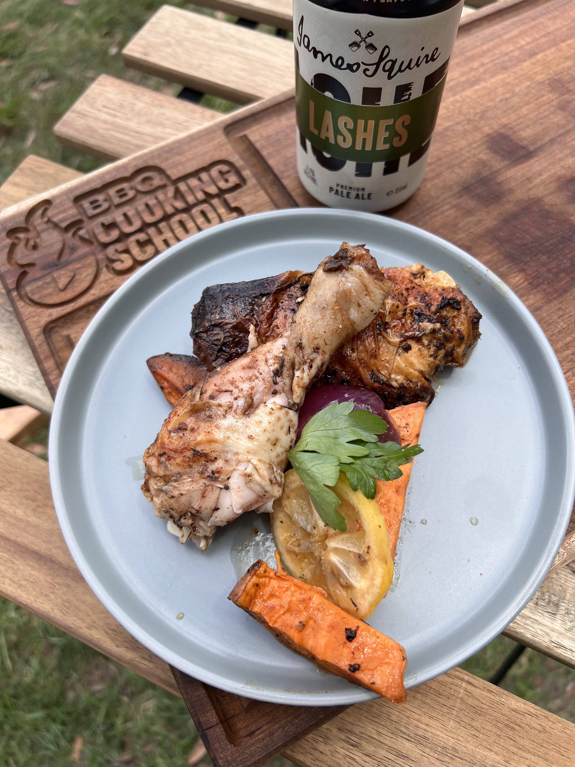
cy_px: 384
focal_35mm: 26
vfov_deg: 67.3
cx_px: 288
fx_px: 576
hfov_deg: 53.1
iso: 50
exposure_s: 1/1645
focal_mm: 5.7
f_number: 1.5
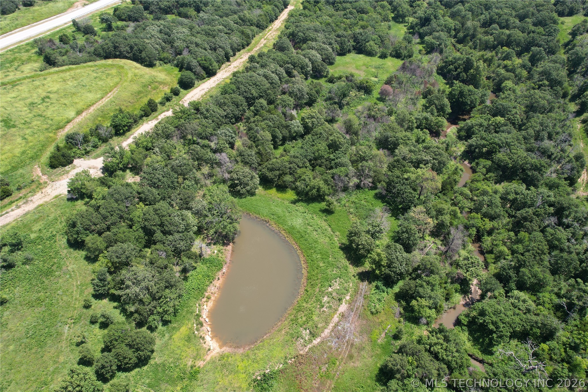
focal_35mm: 22
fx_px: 359
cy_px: 196
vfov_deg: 57.2
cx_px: 294
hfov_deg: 78.6
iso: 100
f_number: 2.8
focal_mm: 8.38
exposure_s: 1/725
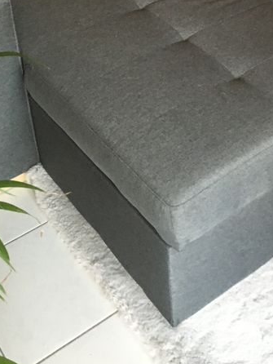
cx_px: 197
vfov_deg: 27.4
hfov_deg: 22.4
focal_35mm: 65
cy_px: -31
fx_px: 683
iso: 200
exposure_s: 1/25
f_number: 2.2
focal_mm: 4.15
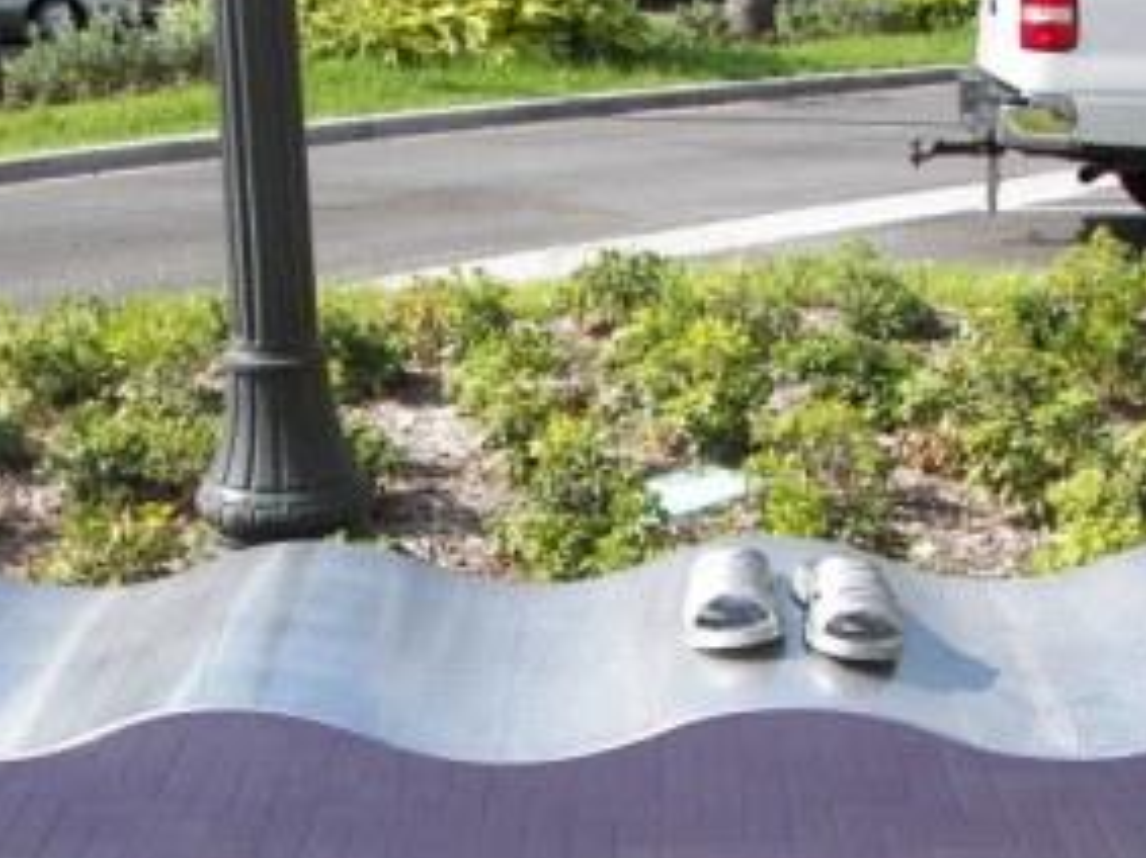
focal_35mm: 57
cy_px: 631
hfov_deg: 33.8
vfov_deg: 25.4
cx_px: 514
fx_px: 1886
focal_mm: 6
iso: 50
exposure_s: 1/640
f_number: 2.8
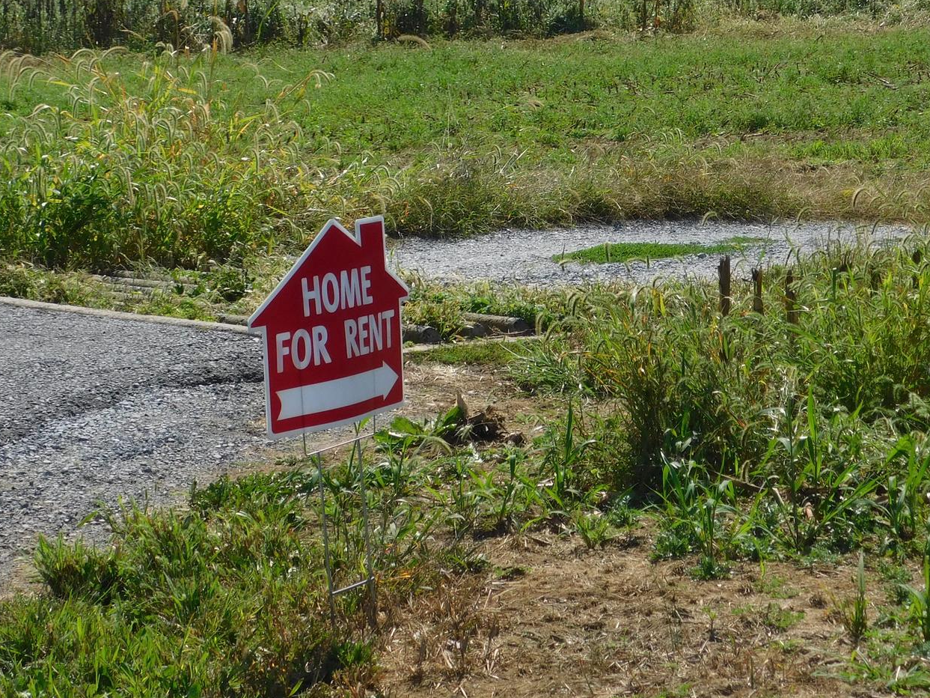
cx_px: 576
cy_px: 172
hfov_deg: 16.8
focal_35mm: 117
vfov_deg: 12.6
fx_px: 3143
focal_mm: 12.6
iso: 125
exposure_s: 1/1000
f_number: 4.3
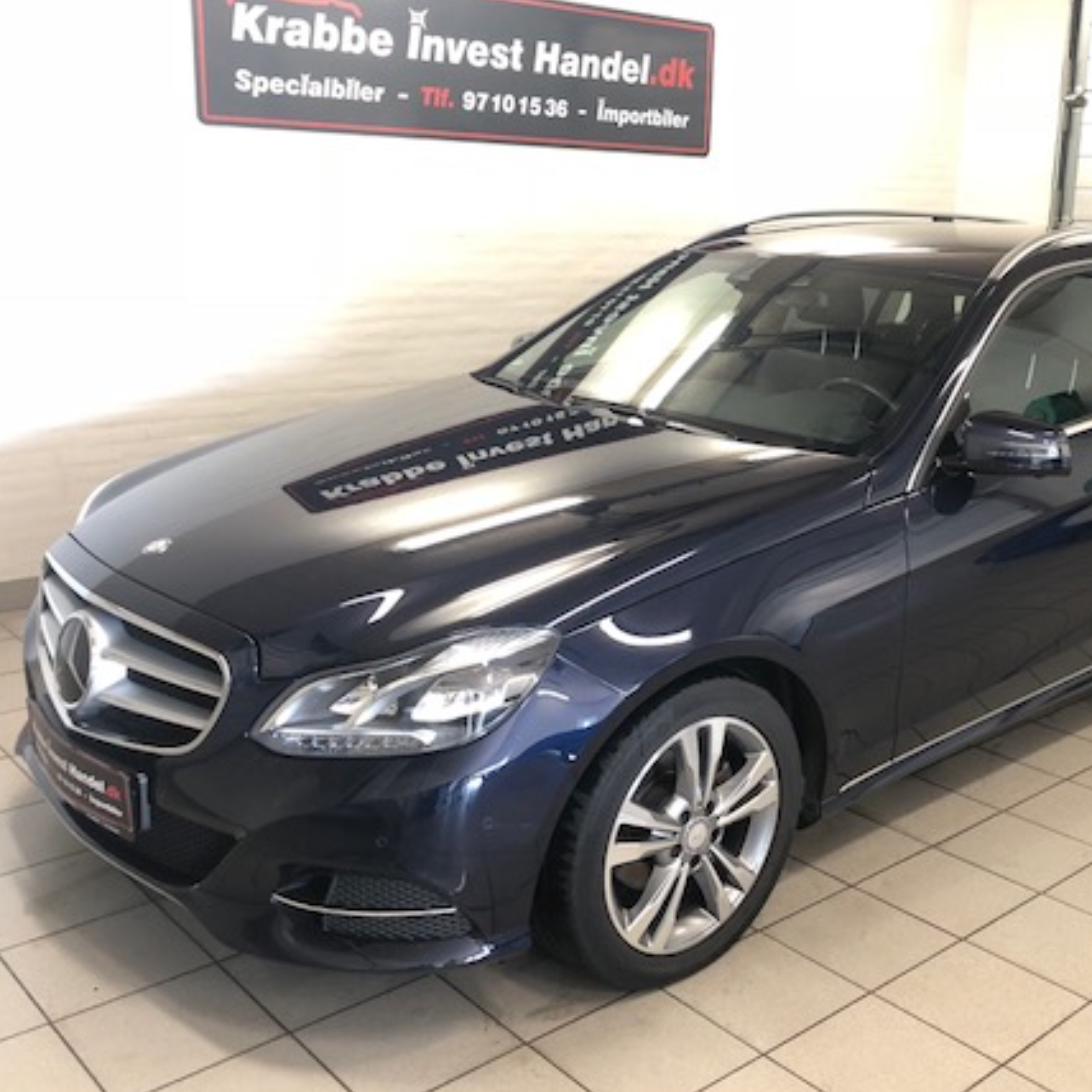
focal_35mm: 37
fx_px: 1321
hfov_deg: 44.3
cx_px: 719
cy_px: 500
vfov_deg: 44.9
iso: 50
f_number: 1.8
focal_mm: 3.99
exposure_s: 1/17
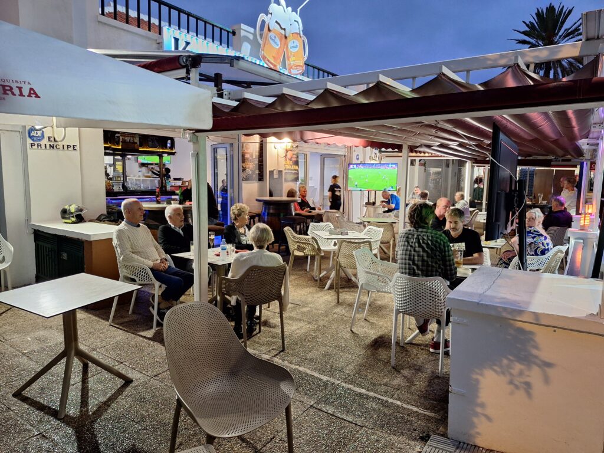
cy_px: 226
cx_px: 302
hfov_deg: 73.9
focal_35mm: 23
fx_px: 401
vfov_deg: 58.9
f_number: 1.8
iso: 250
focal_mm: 5.54
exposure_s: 1/33
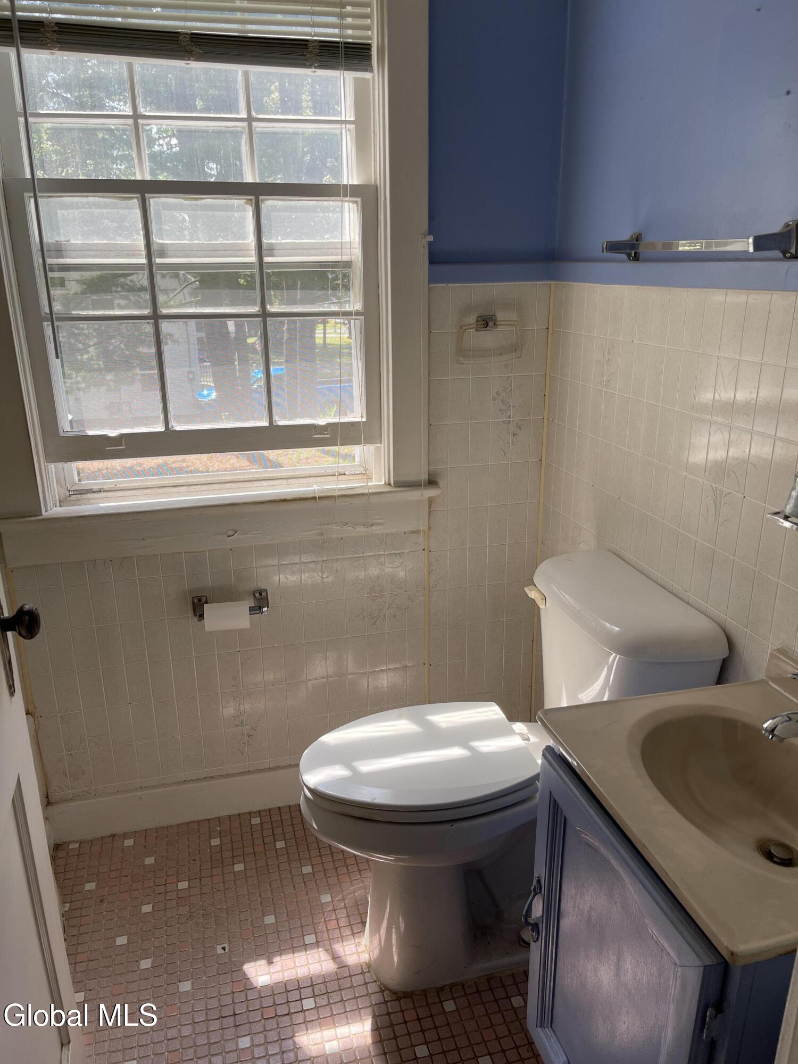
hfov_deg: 53.1
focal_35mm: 26
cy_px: 532
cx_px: 399
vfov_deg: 67.3
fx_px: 799
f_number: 1.6
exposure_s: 1/419
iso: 50
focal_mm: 5.1
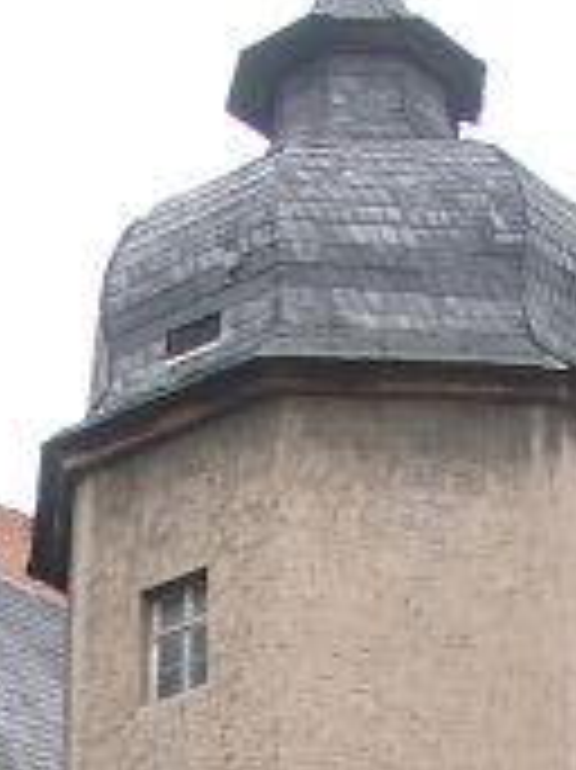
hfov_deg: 9.3
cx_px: 135
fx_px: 3532
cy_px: 1211
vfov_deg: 11.8
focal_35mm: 159
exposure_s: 1/72.6
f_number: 4
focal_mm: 7.13
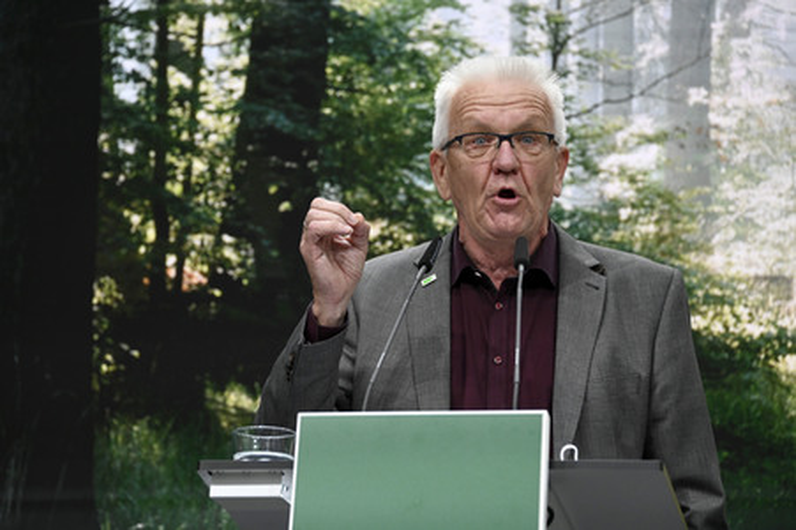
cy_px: 265
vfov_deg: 9.4
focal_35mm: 145
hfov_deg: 14.2
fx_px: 3204
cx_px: 398
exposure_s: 1/500
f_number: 5.6
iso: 2500
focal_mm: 145
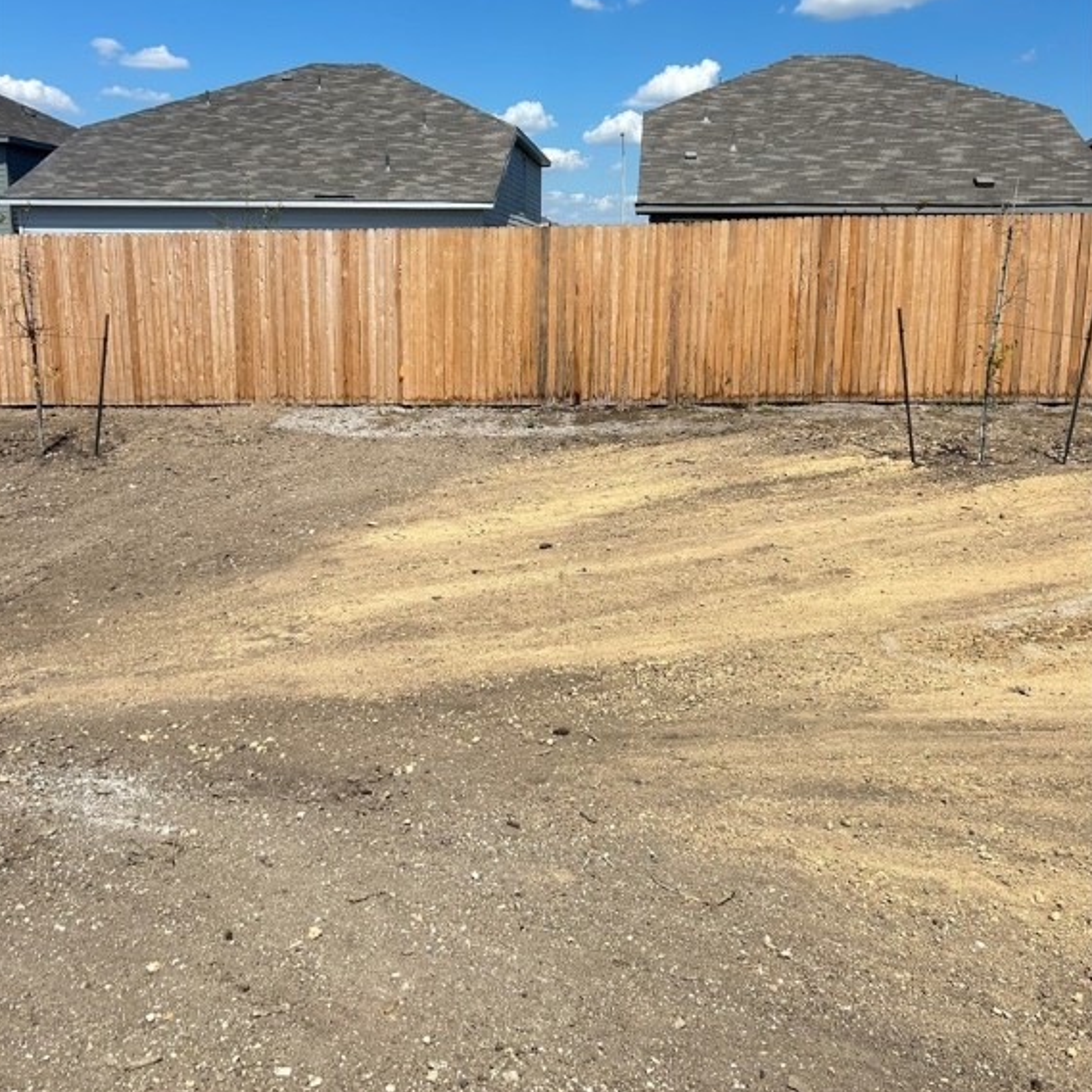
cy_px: 474
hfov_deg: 52.5
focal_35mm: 31
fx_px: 1106
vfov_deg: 52.4
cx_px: 543
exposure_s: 1/3356
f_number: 1.5
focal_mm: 5.7
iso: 50
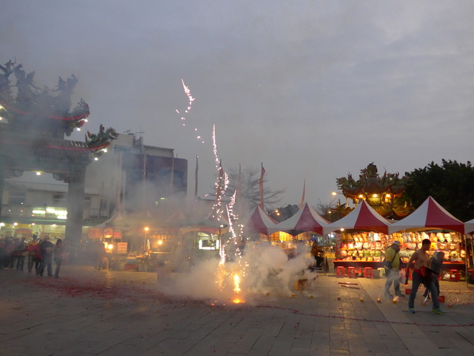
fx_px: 397
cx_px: 237
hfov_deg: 61.7
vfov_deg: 48.2
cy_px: 178
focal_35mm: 29
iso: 800
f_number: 2
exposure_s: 1/60
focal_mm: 6
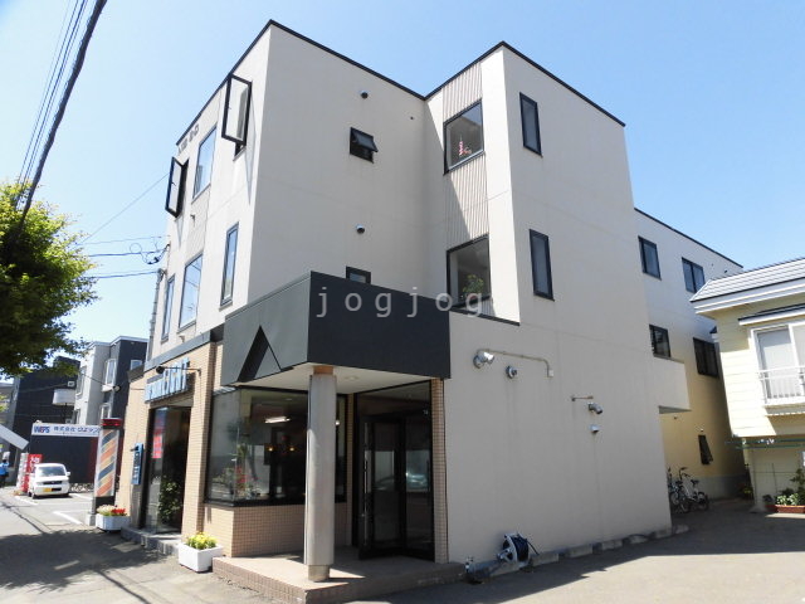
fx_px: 558
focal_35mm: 24
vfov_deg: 56.8
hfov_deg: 71.6
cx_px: 402
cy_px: 302
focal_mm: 4.3
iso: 100
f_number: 3.1
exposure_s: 1/800
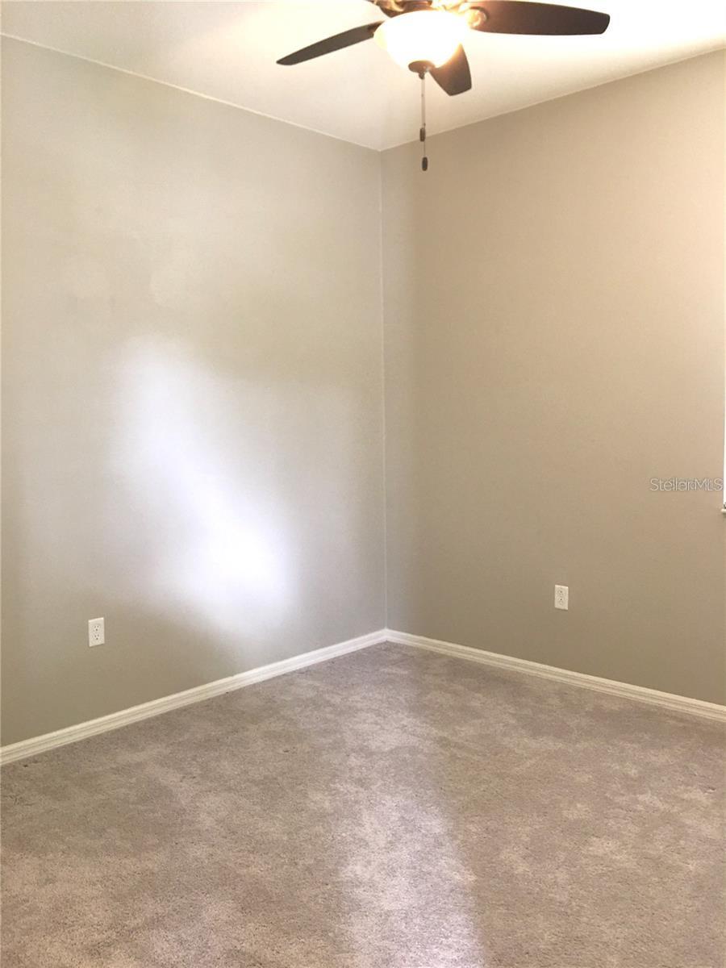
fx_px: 811
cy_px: 484
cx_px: 363
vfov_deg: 61.7
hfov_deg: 48.2
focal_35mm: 29
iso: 50
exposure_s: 1/15
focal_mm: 4.15
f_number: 2.2
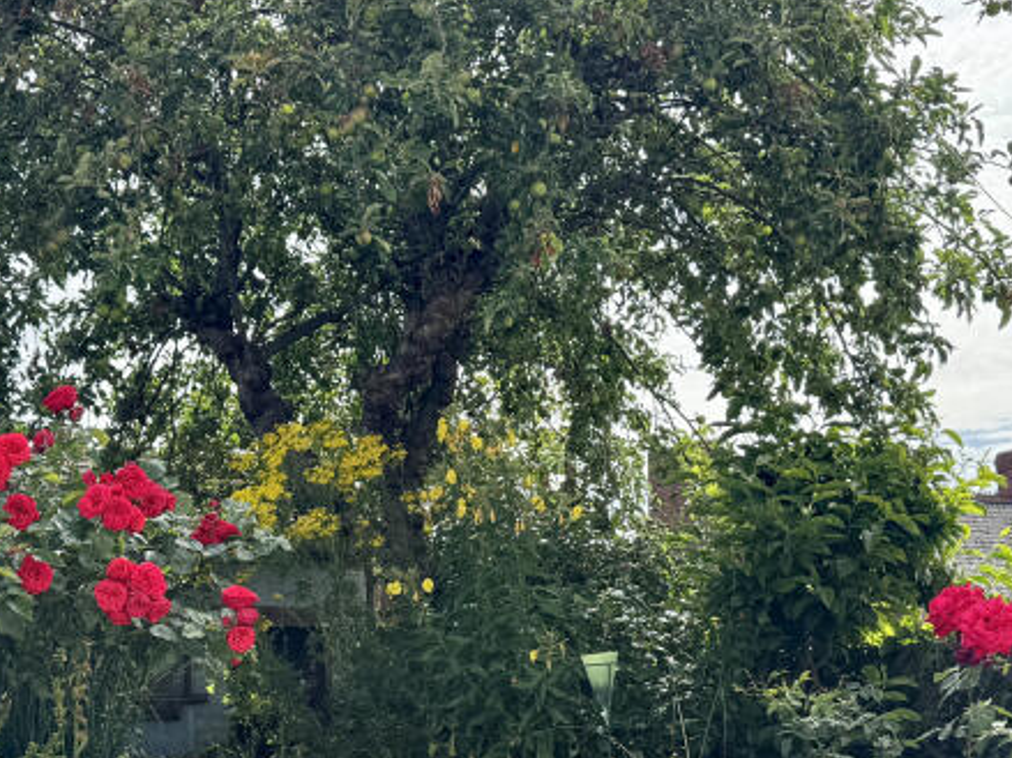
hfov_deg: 34.3
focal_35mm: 56
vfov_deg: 25.0
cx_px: 408
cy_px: 742
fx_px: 1637
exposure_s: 1/1869
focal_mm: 6.76
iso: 80
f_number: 1.78
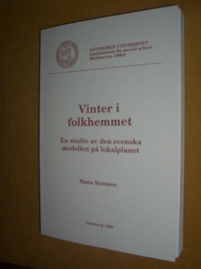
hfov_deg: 35.1
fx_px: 317
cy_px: 134
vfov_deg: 45.8
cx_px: 100
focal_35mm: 41
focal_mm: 6.8
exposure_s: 1/60
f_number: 2.8
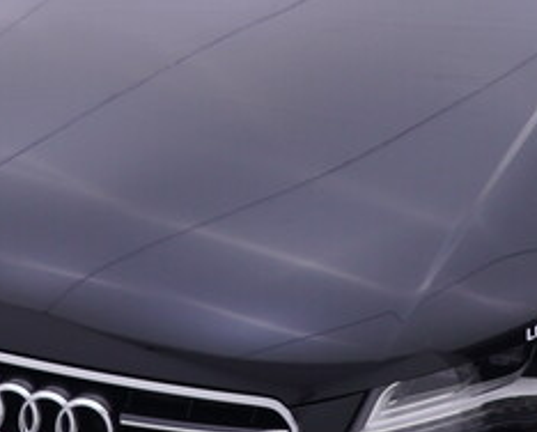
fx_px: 1547
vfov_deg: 15.7
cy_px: 69
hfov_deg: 19.7
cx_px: 330
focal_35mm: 97
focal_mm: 15
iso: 200
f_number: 5
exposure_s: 1/80
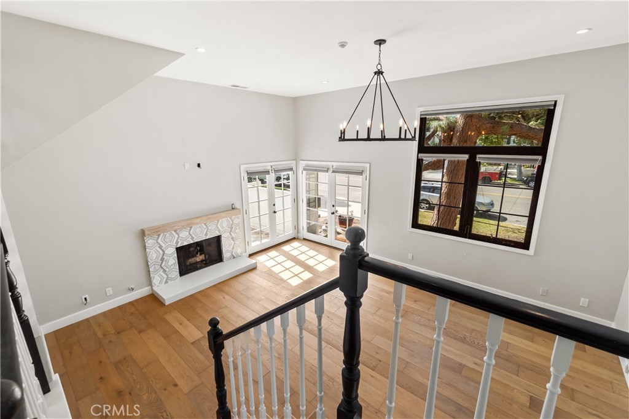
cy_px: 210
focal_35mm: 15
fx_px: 262
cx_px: 314
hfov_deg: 100.4
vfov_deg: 77.3
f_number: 8
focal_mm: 10
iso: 400
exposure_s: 1/40
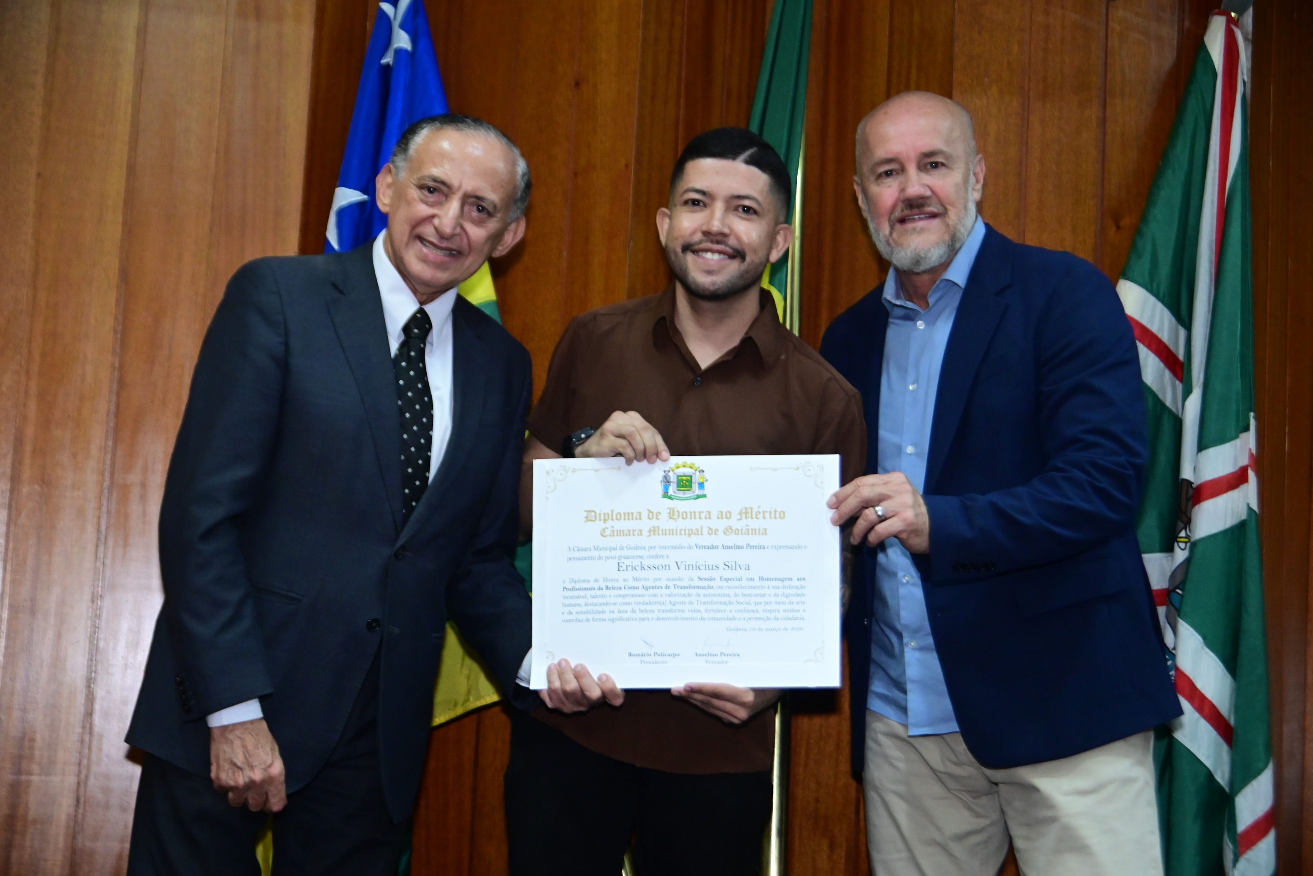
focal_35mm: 62
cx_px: 656
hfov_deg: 32.4
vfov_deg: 21.9
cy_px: 438
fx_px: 2261
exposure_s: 1/250
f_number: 5.6
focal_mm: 62
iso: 5000
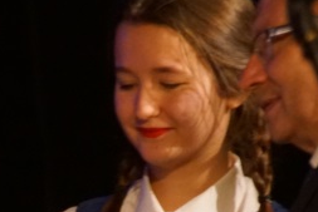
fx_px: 7079
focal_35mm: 801
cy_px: 353
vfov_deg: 1.7
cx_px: -59
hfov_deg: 2.6
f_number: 5.6
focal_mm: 135
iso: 3200
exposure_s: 1/25
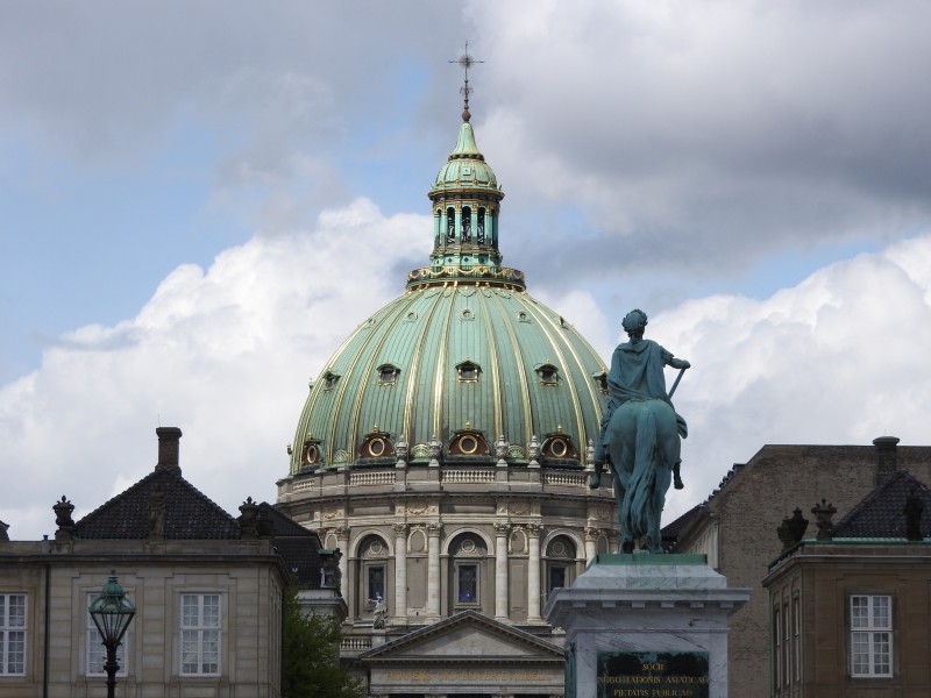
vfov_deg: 11.9
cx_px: 466
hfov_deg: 15.8
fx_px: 3362
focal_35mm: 125
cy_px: 349
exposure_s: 1/1000
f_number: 5
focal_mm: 22.4
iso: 100
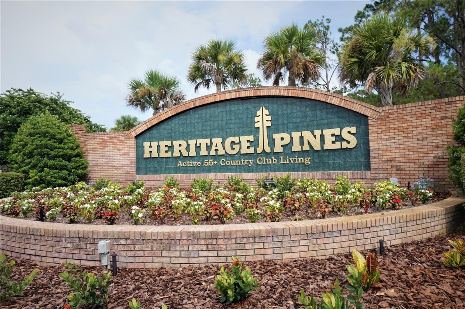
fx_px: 310
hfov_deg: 73.8
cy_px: 154
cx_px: 232
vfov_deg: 53.1
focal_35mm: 24
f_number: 13
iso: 100
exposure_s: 1/80
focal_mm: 16
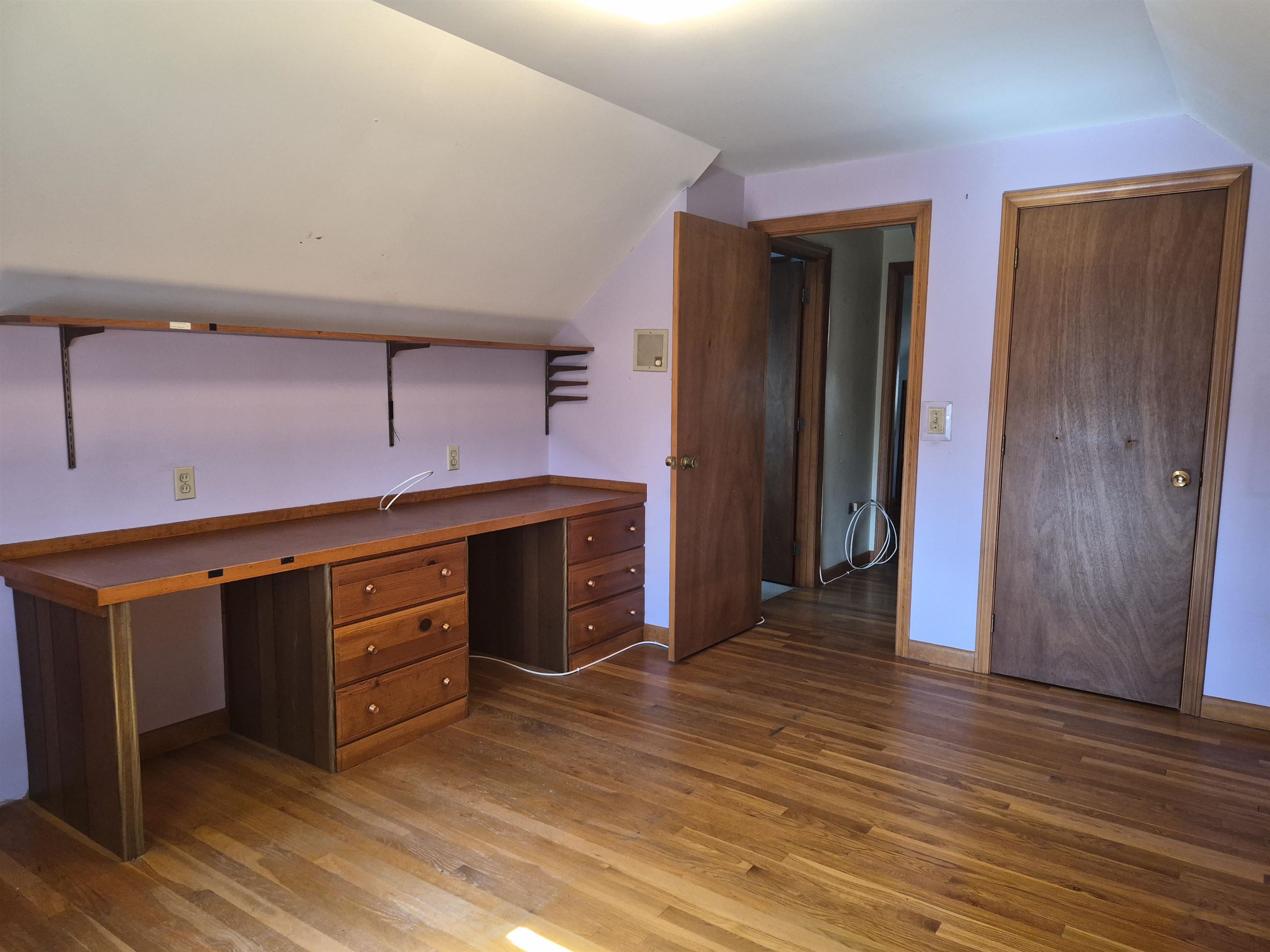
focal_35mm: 23
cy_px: 476
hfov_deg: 73.9
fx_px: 844
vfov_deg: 58.9
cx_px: 635
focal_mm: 5.4
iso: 800
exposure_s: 1/120
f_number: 1.8
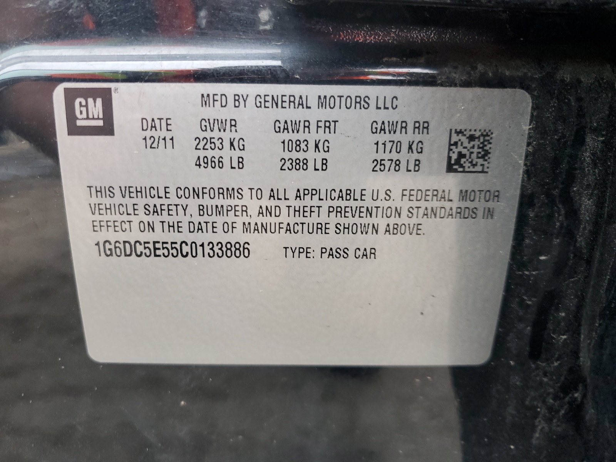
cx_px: 308
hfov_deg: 67.3
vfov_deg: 53.1
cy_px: 231
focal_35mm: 26
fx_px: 463
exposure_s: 1/60.2
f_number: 1.5
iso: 74
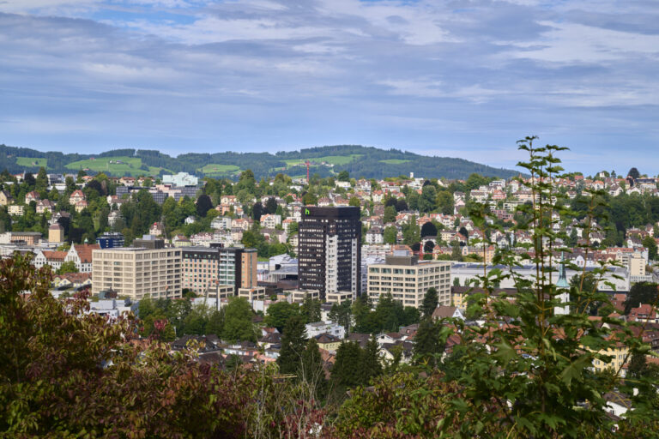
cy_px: 220
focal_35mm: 70
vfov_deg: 19.5
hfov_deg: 28.8
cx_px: 330
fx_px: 1281
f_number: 13
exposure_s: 1/320
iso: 200
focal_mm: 70
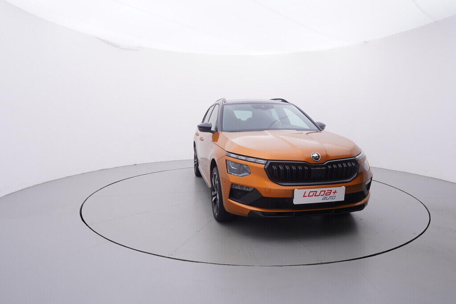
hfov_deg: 77.3
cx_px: 228
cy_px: 152
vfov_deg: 56.2
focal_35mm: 22
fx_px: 285
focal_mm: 15
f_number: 5
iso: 200
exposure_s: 1/80
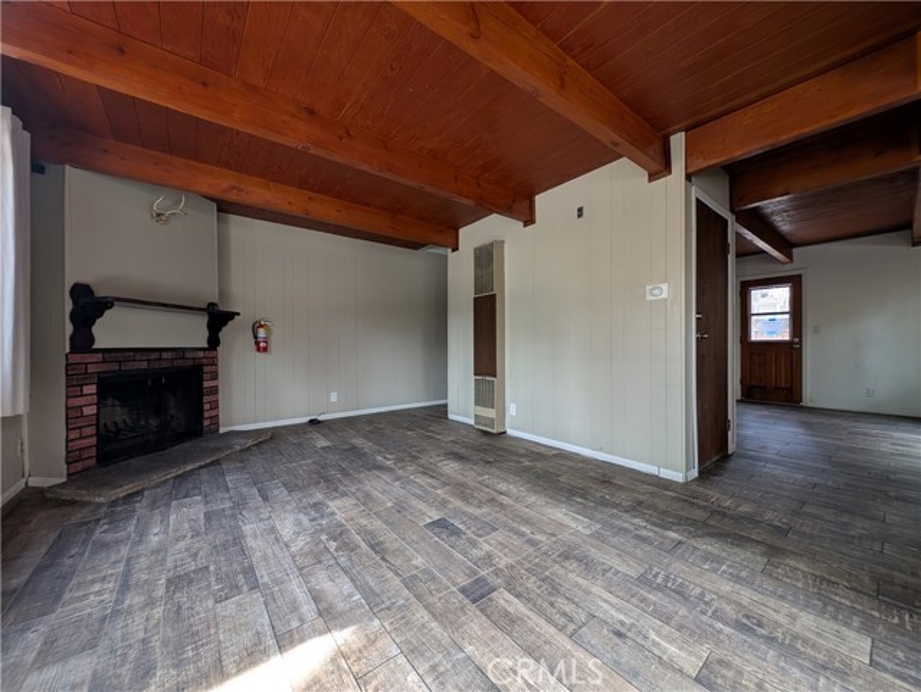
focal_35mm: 12
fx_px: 320
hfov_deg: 110.5
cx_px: 460
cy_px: 346
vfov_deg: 94.6
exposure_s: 1/63.3
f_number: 1.95
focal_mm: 2.23
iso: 100
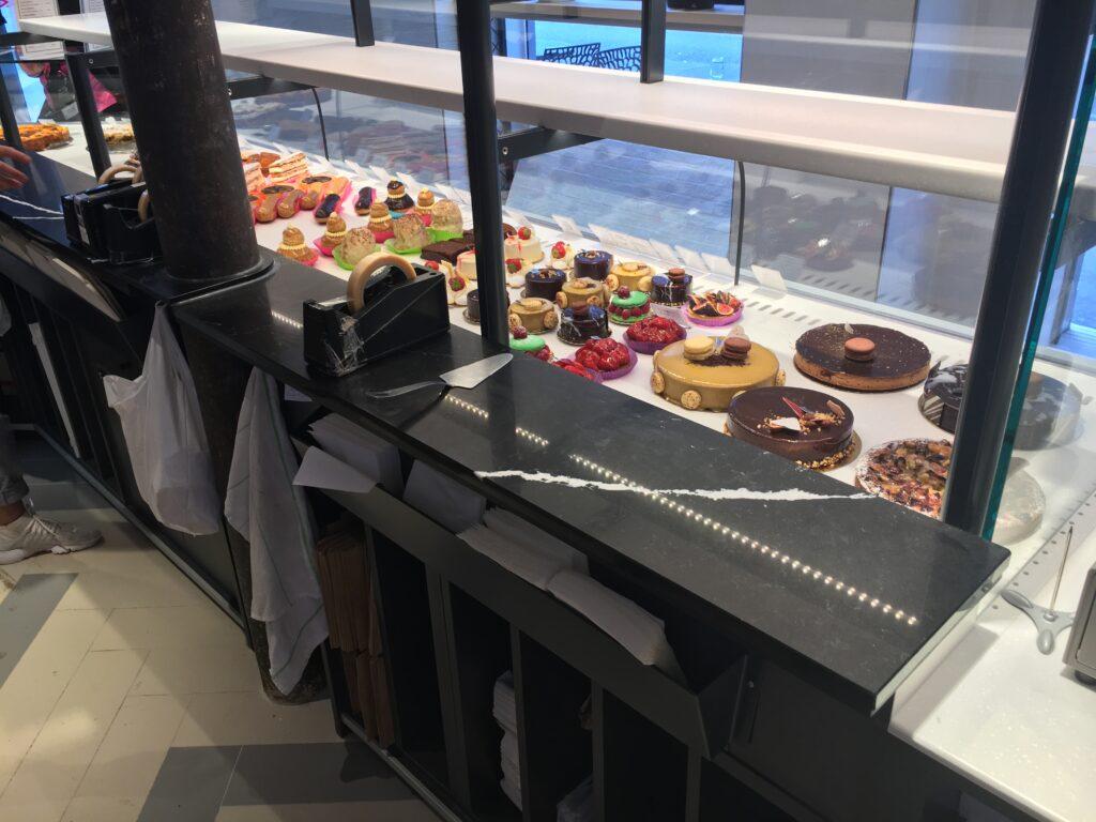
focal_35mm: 29
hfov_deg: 61.7
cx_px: 548
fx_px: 918
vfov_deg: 48.2
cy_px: 411
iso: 32
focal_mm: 4.15
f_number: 2.2
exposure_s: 1/100
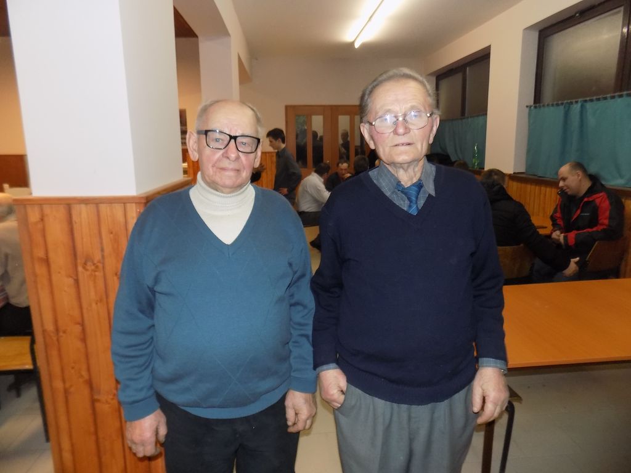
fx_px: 419
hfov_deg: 73.9
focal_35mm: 23
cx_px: 316
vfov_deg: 58.9
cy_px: 236
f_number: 3.1
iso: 200
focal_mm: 4
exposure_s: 1/30
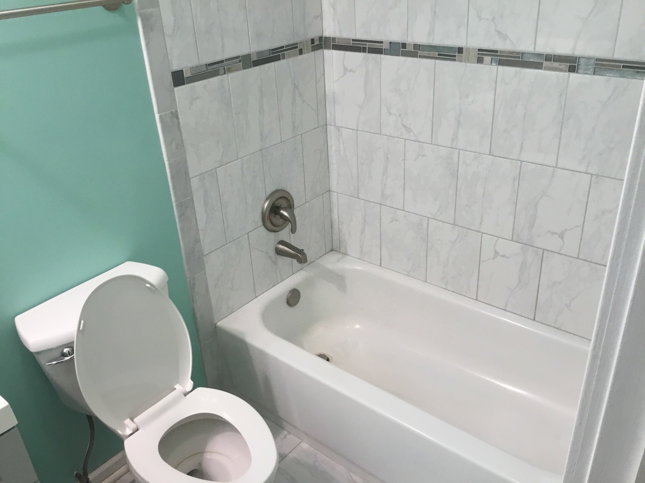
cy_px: 242
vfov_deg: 45.4
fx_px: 578
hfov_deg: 58.4
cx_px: 322
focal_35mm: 31
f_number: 2.4
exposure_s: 1/30
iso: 40
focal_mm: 3.3
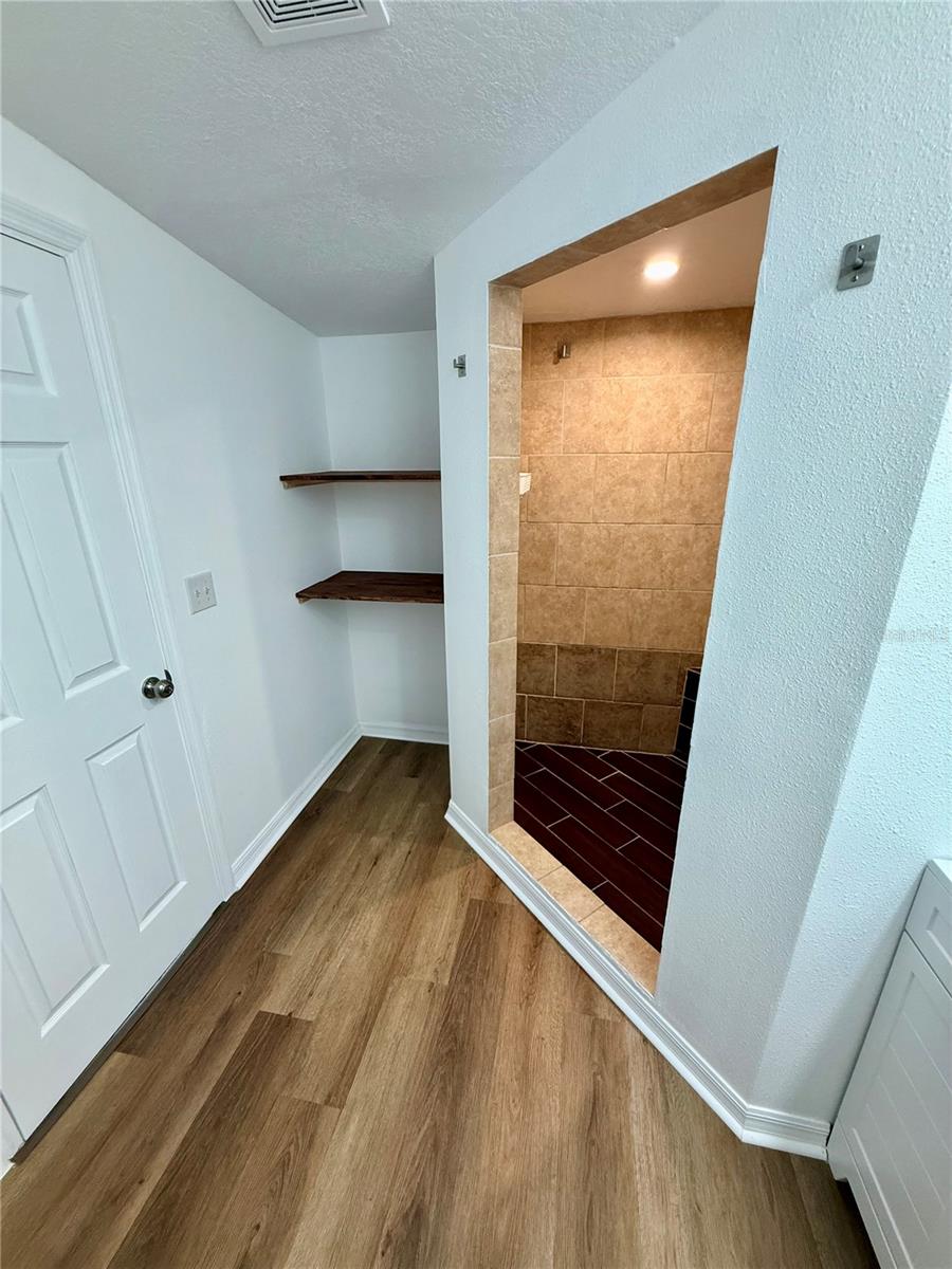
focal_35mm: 14
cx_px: 476
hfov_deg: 85.7
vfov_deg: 102.1
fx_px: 513
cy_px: 634
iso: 200
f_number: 2.2
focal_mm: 2.22
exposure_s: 1/60
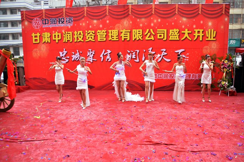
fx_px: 183
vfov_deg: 47.8
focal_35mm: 27
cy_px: 81
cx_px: 122
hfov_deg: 67.5
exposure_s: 1/500
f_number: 3.5
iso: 640
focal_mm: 18
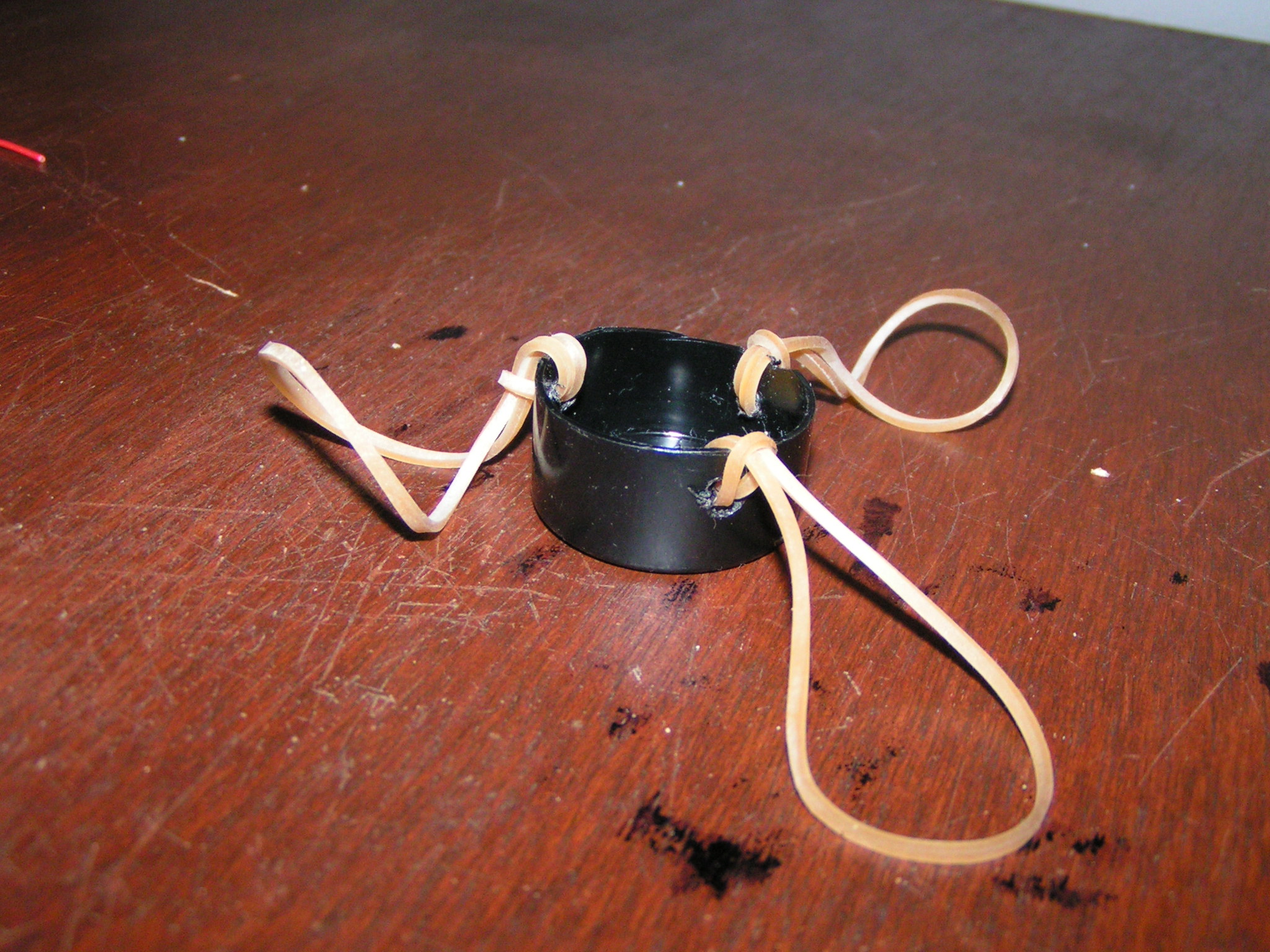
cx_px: 635
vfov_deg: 33.6
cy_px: 476
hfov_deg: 43.9
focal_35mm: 43
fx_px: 1578
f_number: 2.8
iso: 200
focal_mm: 6.6
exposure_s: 1/50
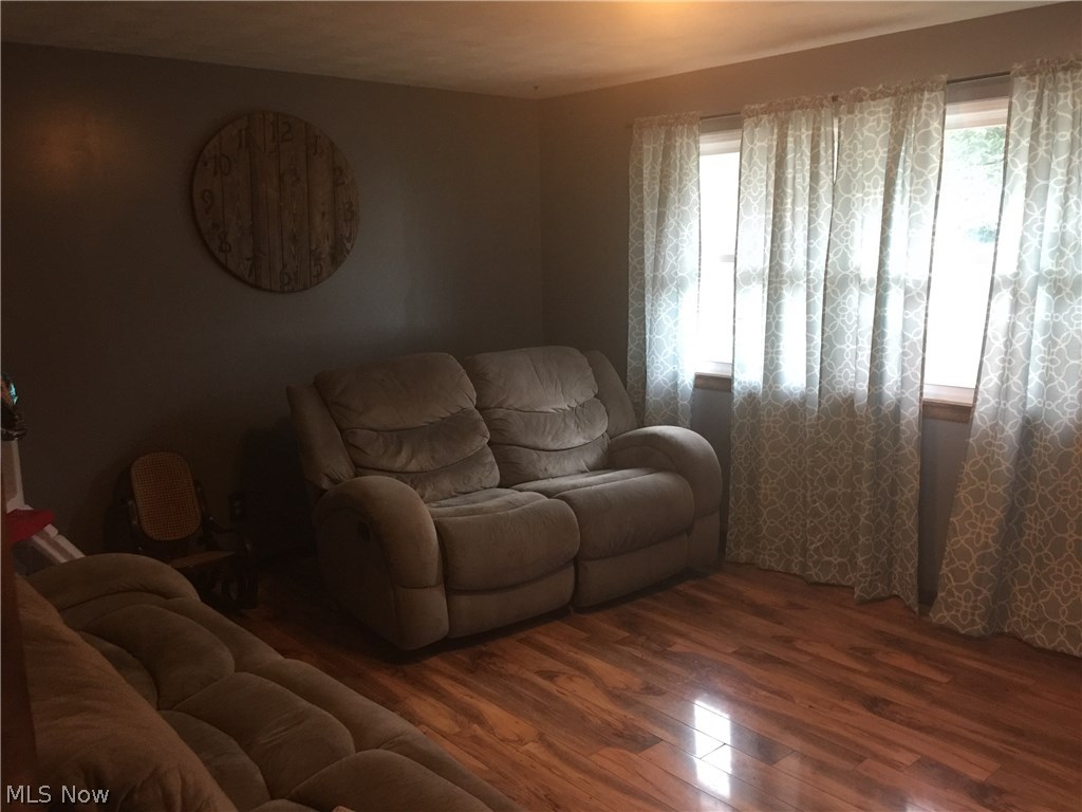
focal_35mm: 29
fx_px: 906
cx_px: 541
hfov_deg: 61.7
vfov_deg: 48.2
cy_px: 406
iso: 125
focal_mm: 4.15
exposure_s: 1/10
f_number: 2.2
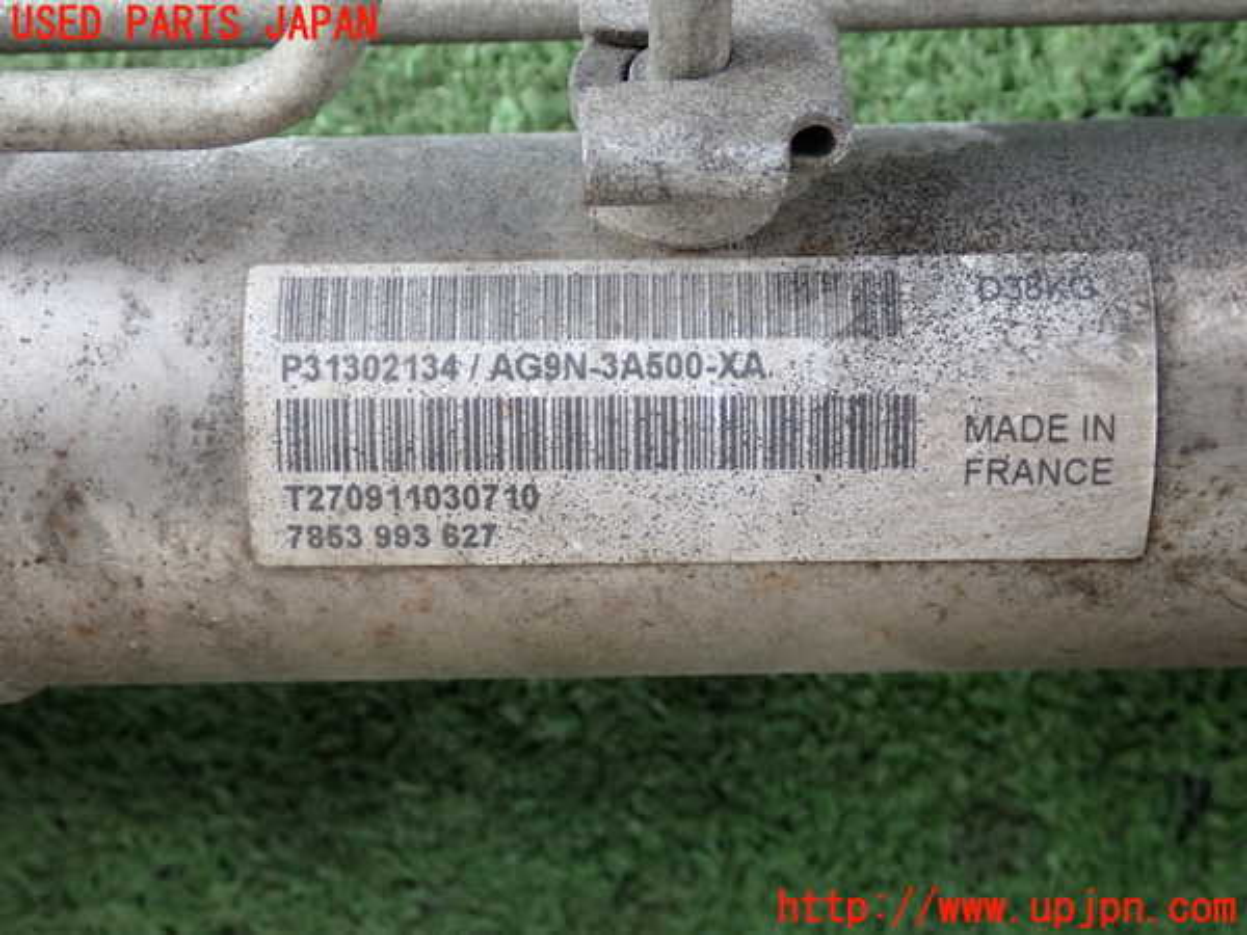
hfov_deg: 40.4
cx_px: 624
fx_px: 1693
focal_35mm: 47
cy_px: 468
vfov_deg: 30.9
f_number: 3.1
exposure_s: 1/80
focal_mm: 8.4
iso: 200
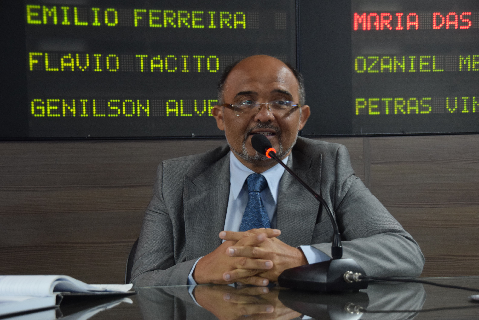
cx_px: 240
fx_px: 2495
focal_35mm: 188
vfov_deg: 7.3
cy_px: 160
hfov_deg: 11.0
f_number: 5.6
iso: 1600
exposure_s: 1/40
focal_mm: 125
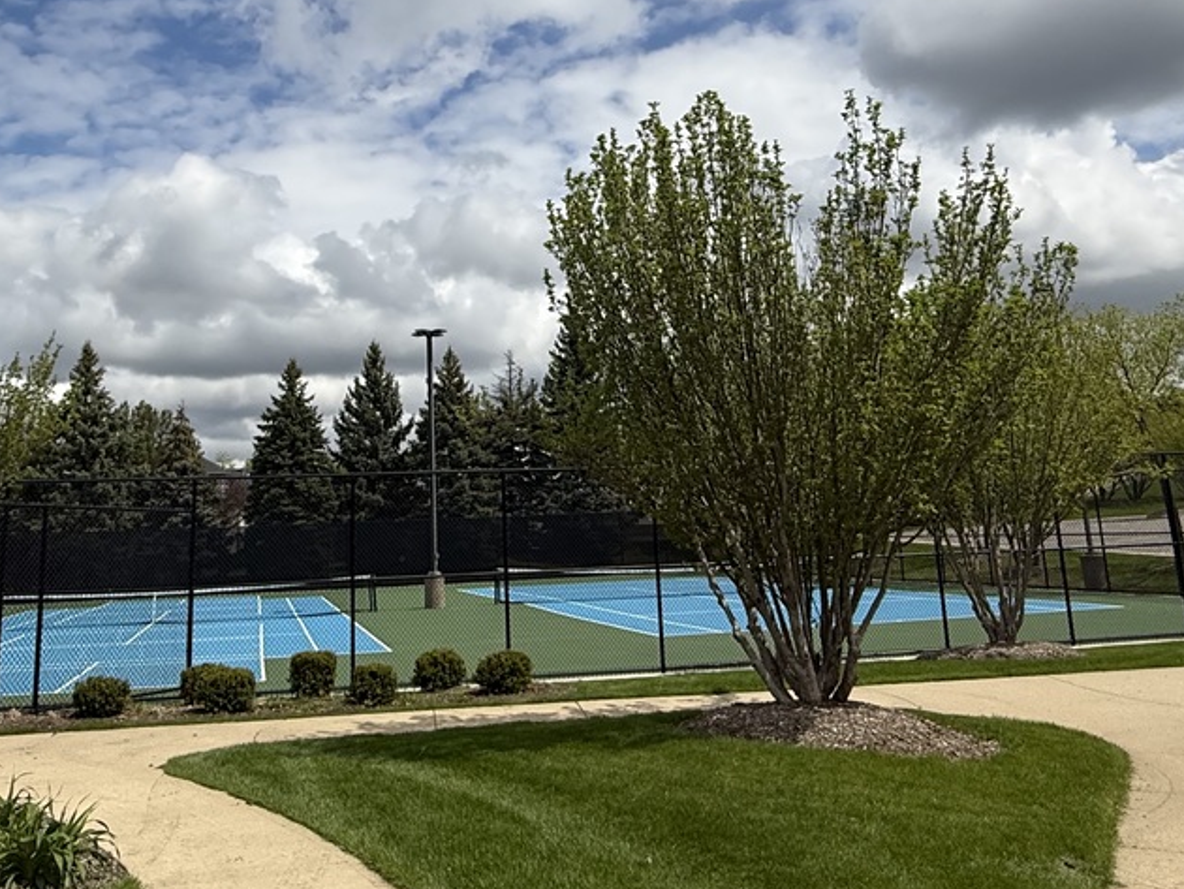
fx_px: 1095
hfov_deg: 56.6
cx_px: 506
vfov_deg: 43.6
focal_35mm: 32
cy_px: 303
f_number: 2.2
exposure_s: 1/5618
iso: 50
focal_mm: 2.22
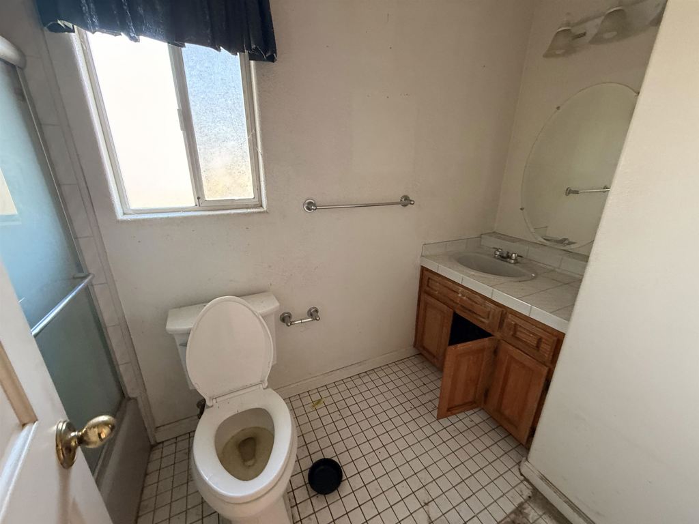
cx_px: 350
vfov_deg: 85.7
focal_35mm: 14
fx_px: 283
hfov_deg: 102.1
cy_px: 262
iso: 500
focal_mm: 2.22
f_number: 2.2
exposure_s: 1/60
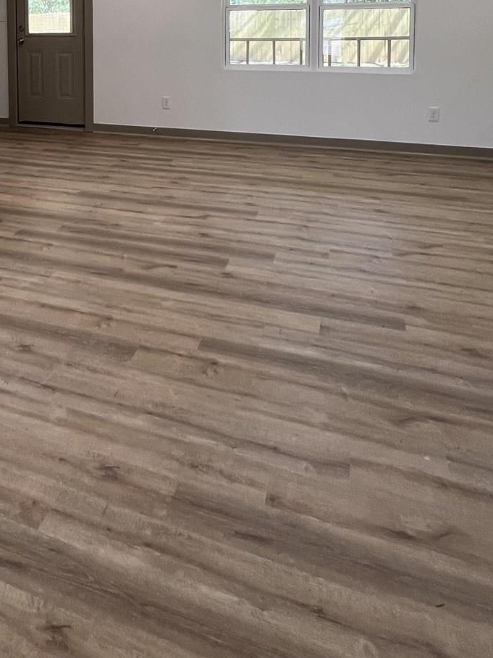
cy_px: 68
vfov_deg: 49.4
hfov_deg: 37.3
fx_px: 627
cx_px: -25
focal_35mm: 33
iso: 64
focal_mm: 1.57
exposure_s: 1/120
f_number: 1.8
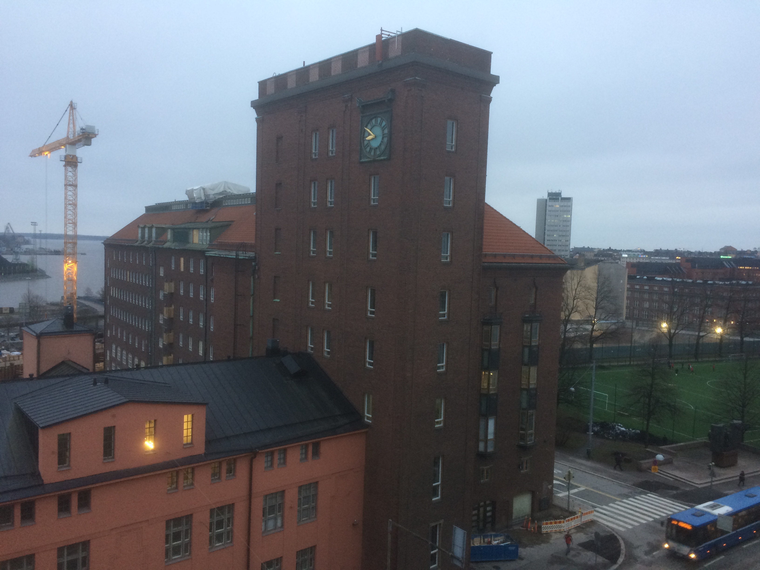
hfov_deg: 61.7
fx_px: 637
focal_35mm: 29
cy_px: 285
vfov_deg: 48.2
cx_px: 380
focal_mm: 4.15
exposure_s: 1/33
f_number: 2.2
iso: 100
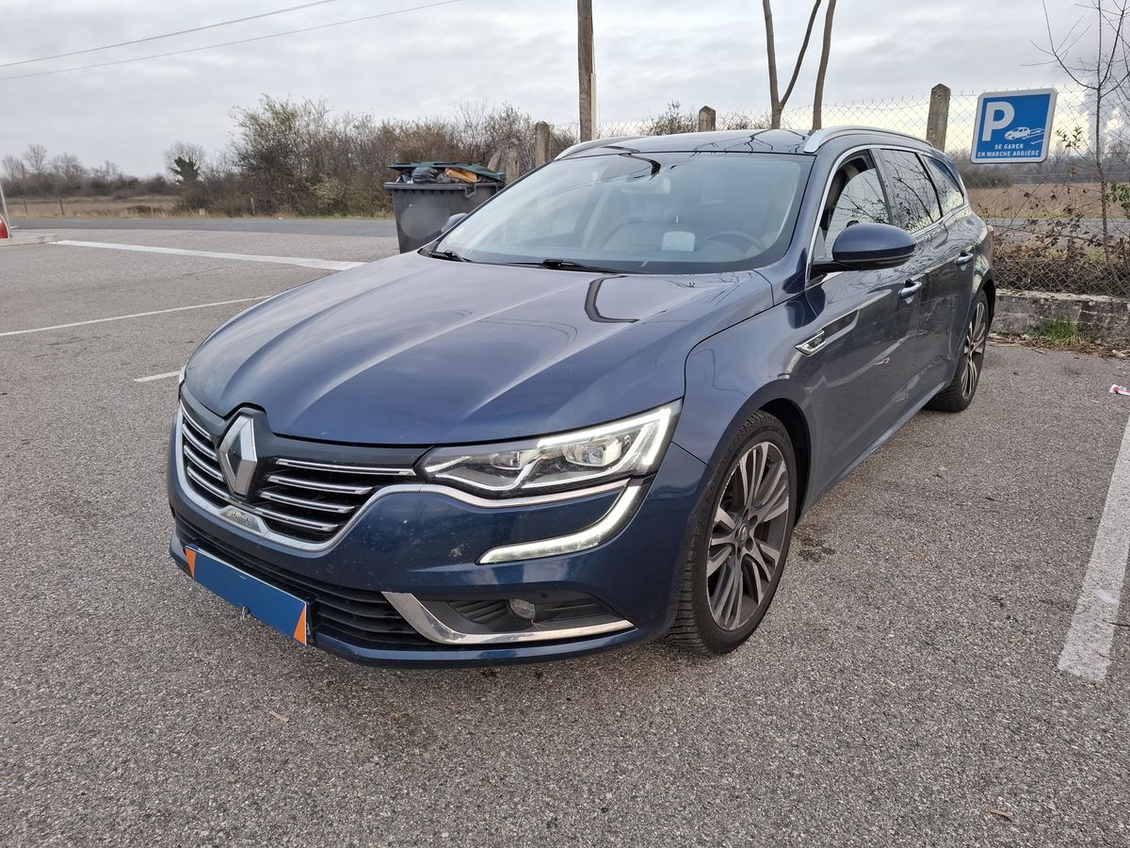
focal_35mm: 23
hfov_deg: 73.9
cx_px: 565
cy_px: 424
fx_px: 751
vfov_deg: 58.9
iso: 50
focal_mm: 5.54
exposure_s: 1/147
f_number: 1.8
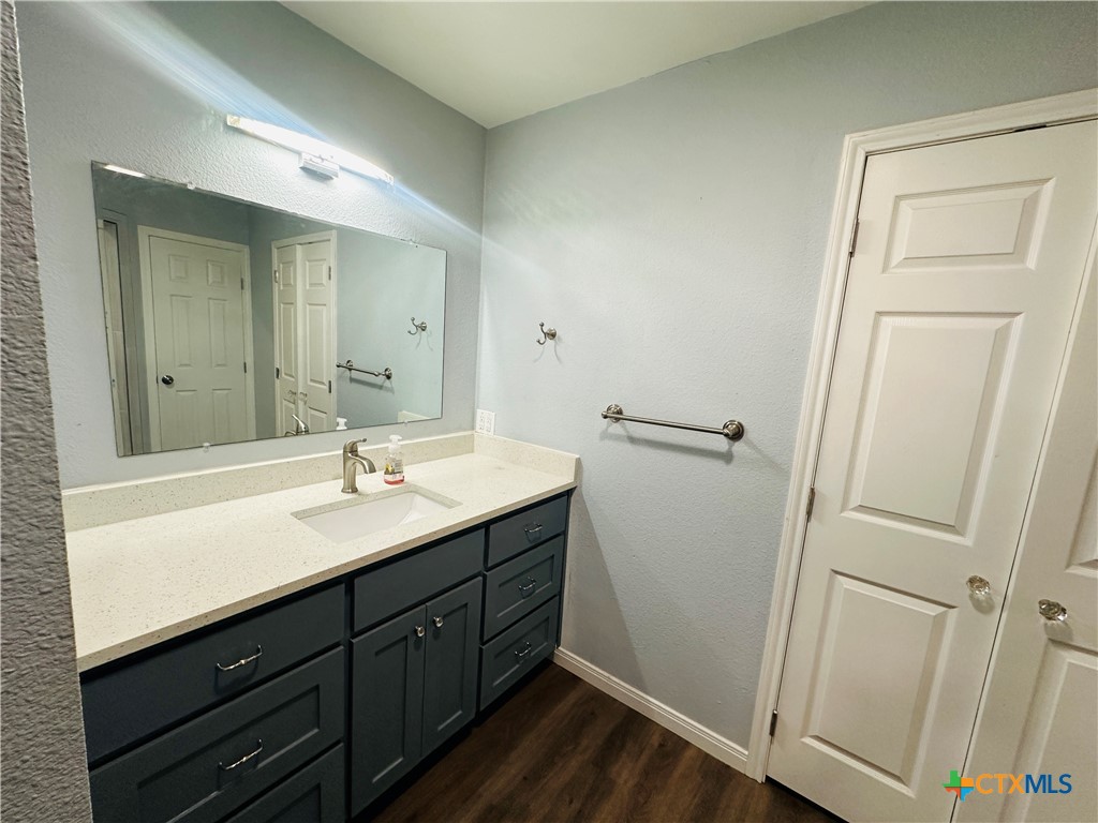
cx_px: 549
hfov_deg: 102.1
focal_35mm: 14
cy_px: 412
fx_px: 444
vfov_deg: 85.7
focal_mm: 2.22
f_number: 2.2
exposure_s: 1/120
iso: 200
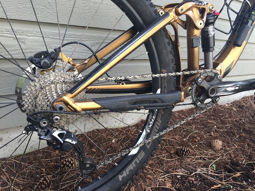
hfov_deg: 61.7
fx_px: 214
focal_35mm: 29
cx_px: 128
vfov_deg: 48.2
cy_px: 96
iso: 40
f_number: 2.2
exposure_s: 1/60
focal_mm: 4.15
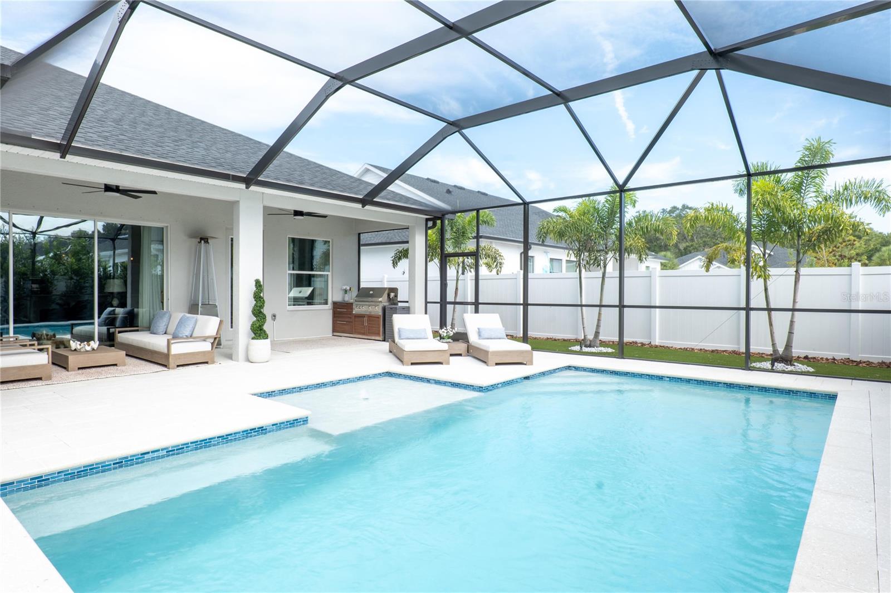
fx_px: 495
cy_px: 296
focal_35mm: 20
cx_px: 446
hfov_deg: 84.0
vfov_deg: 61.9
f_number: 16
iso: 100
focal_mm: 20
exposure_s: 1/80
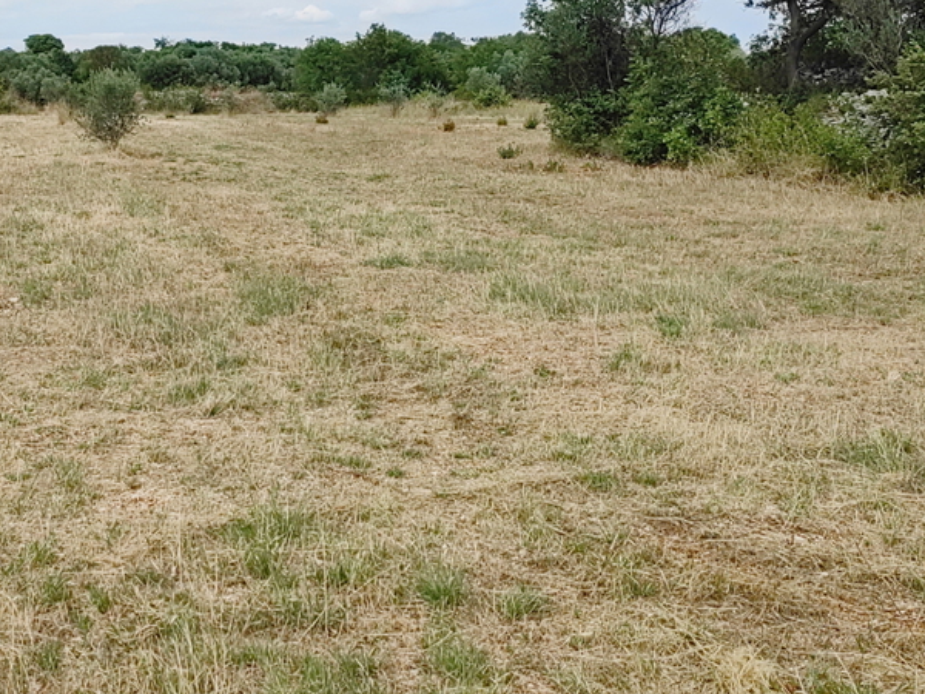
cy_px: 219
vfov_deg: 26.8
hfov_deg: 34.4
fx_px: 1443
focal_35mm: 54
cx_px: 177
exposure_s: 1/2890
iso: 50
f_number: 1.8
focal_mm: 5.54
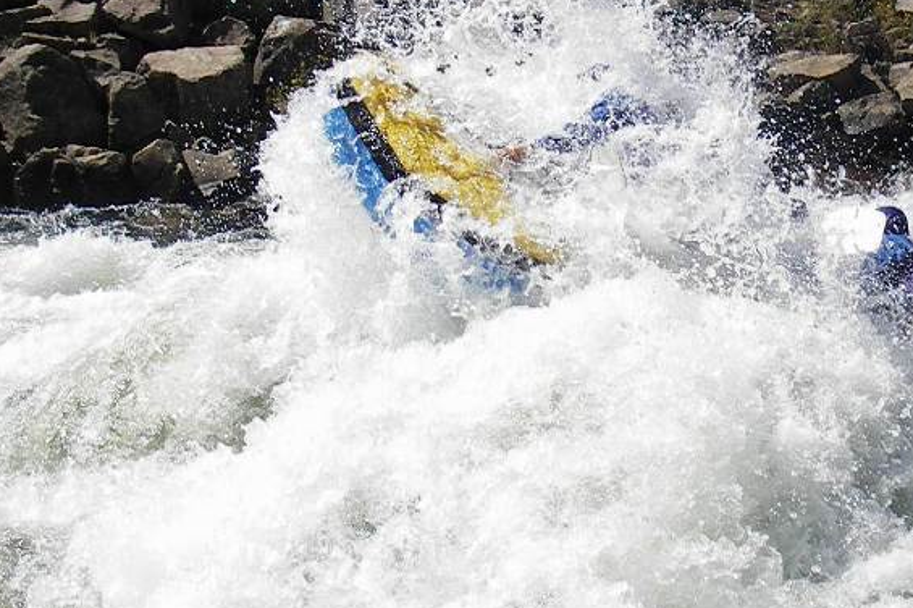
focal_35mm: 56
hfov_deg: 35.3
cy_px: 365
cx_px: 614
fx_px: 1419
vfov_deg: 24.1
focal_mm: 6.3
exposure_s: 1/1000
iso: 50
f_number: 3.3
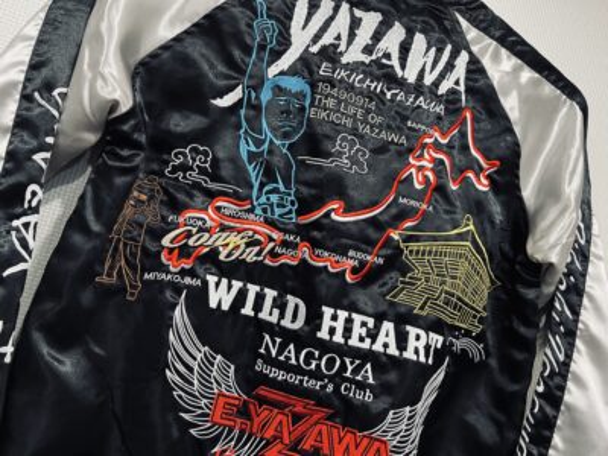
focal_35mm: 26
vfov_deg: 53.1
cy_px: 228
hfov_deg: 67.3
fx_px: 457
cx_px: 304
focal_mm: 5.7
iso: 320
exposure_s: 1/60
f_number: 1.5
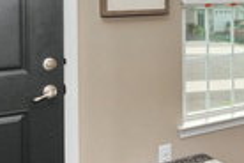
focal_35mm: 59
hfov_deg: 32.7
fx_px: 400
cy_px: 10
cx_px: 205
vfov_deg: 22.3
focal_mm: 17
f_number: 22
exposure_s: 1/80
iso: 640
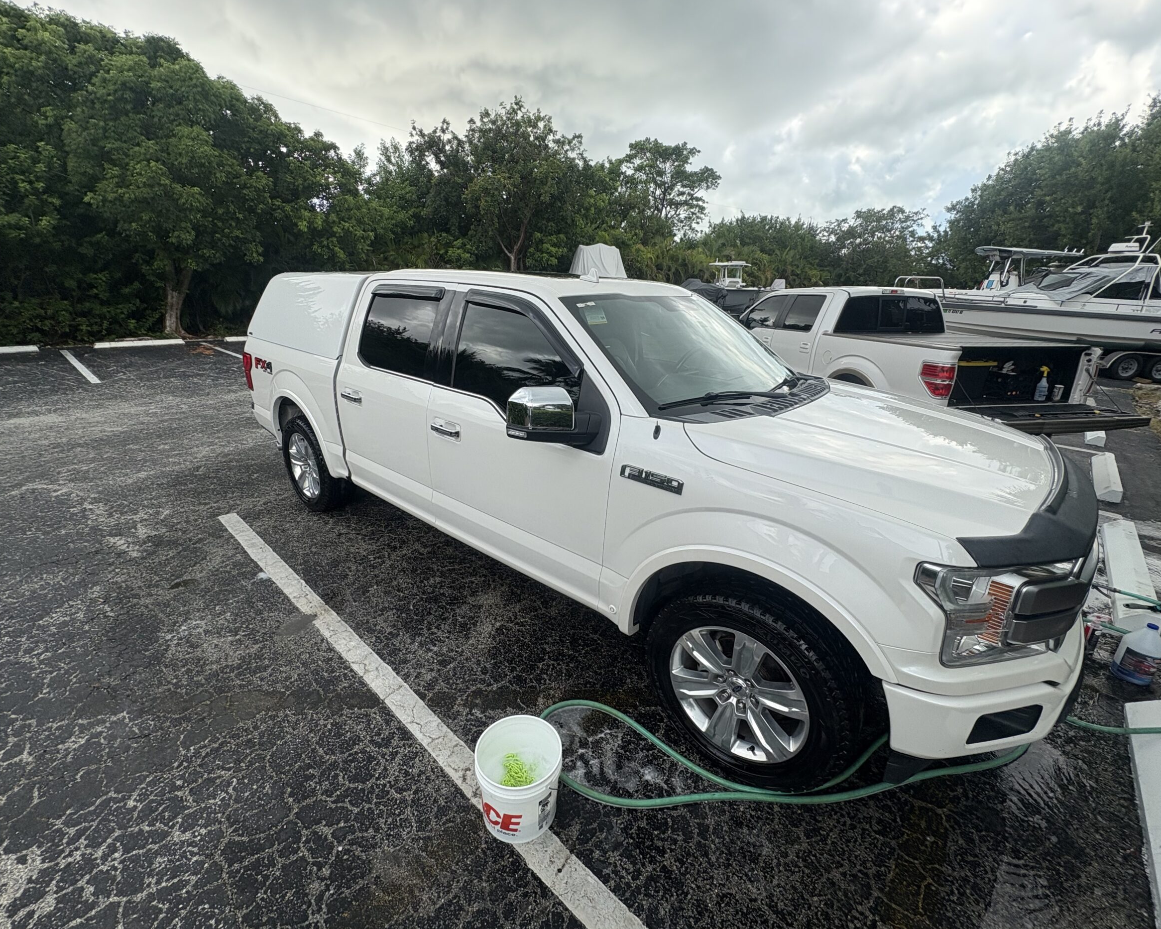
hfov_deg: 96.8
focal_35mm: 15
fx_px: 515
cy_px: 464
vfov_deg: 84.0
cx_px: 582
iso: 40
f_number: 2.2
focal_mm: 2.22
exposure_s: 1/605
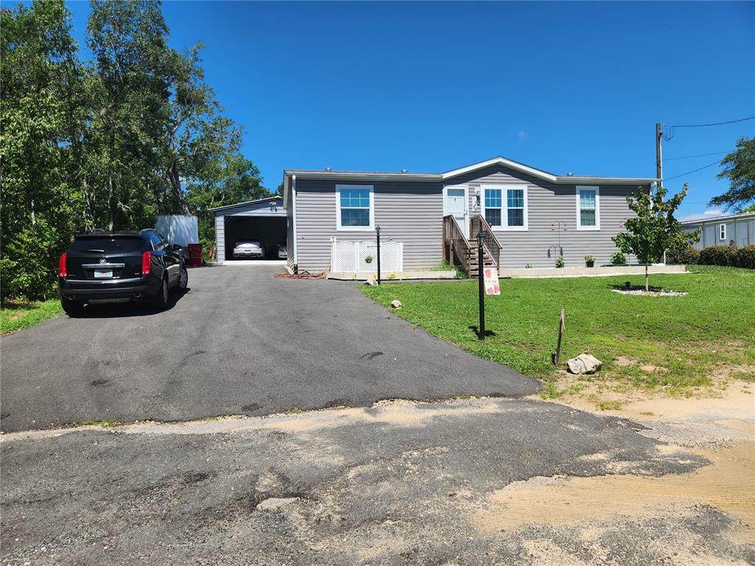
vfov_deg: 58.9
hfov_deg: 73.9
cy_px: 283
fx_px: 502
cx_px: 378
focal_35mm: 23
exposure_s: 1/1844
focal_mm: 5.4
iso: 20
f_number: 1.8
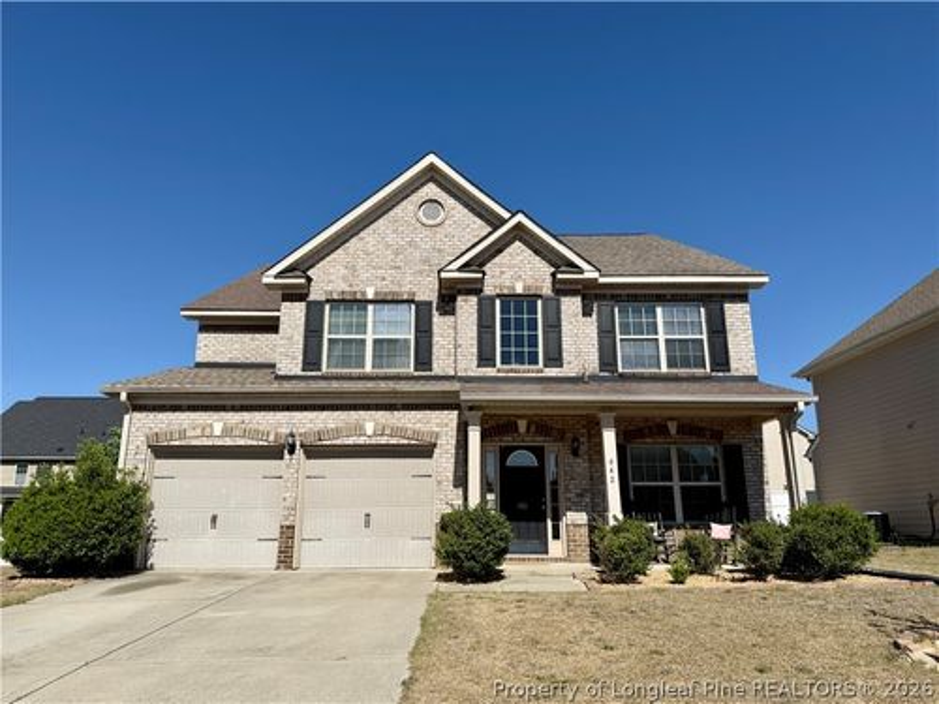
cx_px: 470
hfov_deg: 71.6
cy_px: 352
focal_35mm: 24
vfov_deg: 56.8
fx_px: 651
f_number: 1.78
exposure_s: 1/7353
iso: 80
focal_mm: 6.76
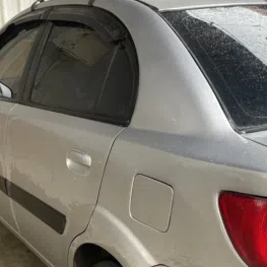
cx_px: 119
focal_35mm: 56
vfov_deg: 29.3
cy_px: 243
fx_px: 489
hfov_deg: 30.5
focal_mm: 4.2
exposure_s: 1/121
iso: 80
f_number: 1.6
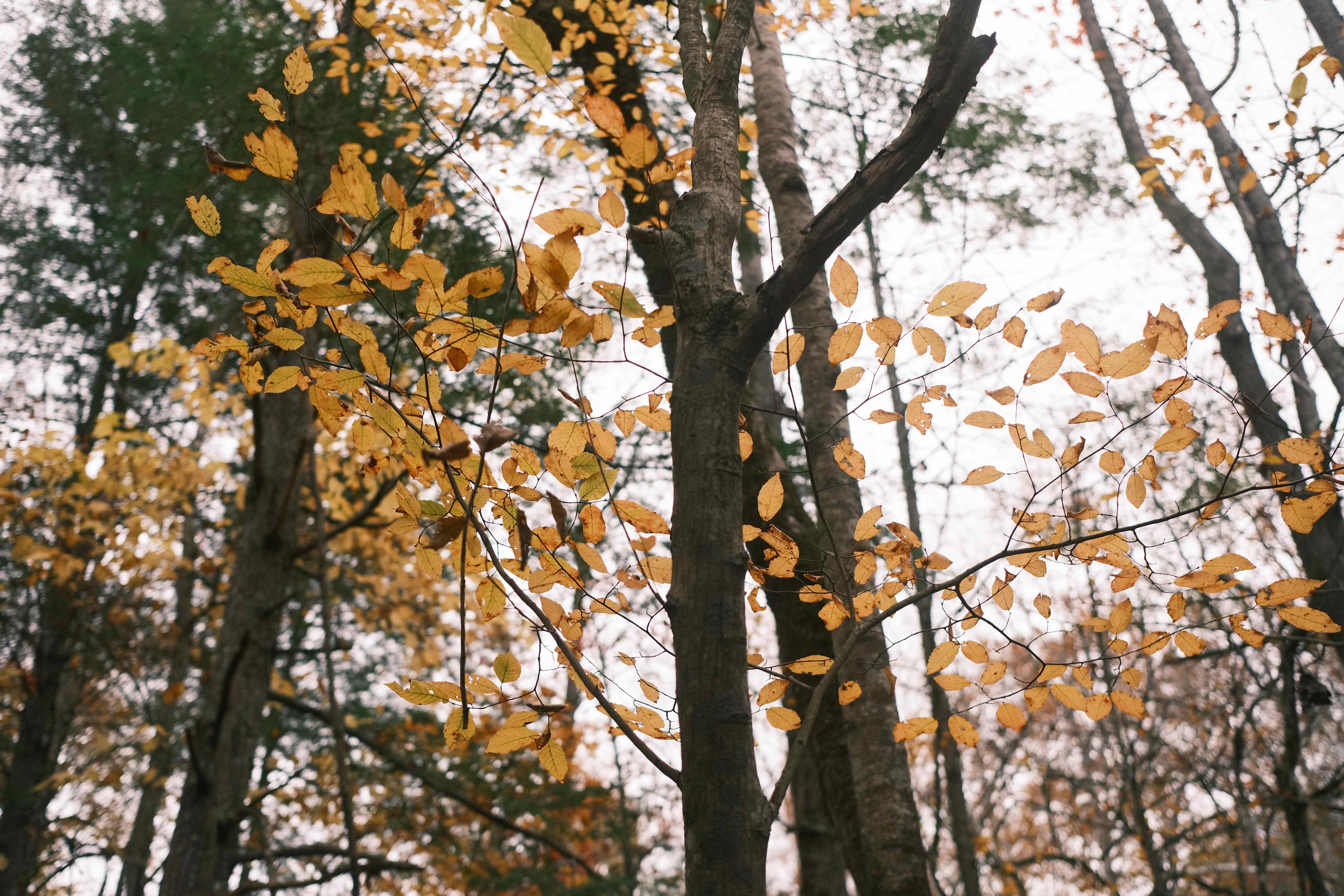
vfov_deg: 37.9
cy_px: 448
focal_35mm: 35
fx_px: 1307
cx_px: 672
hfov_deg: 54.4
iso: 640
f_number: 3.2
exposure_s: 1/800
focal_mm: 23
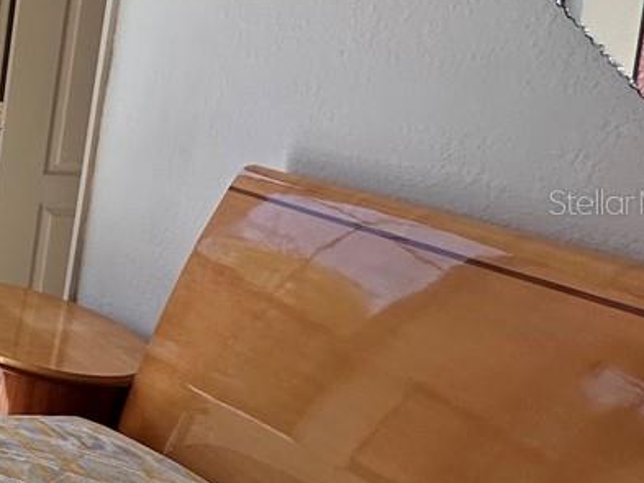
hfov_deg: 19.9
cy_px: 201
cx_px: -608
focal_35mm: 57
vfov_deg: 25.6
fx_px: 1061
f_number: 2.2
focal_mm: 2.22
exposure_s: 1/440
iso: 40
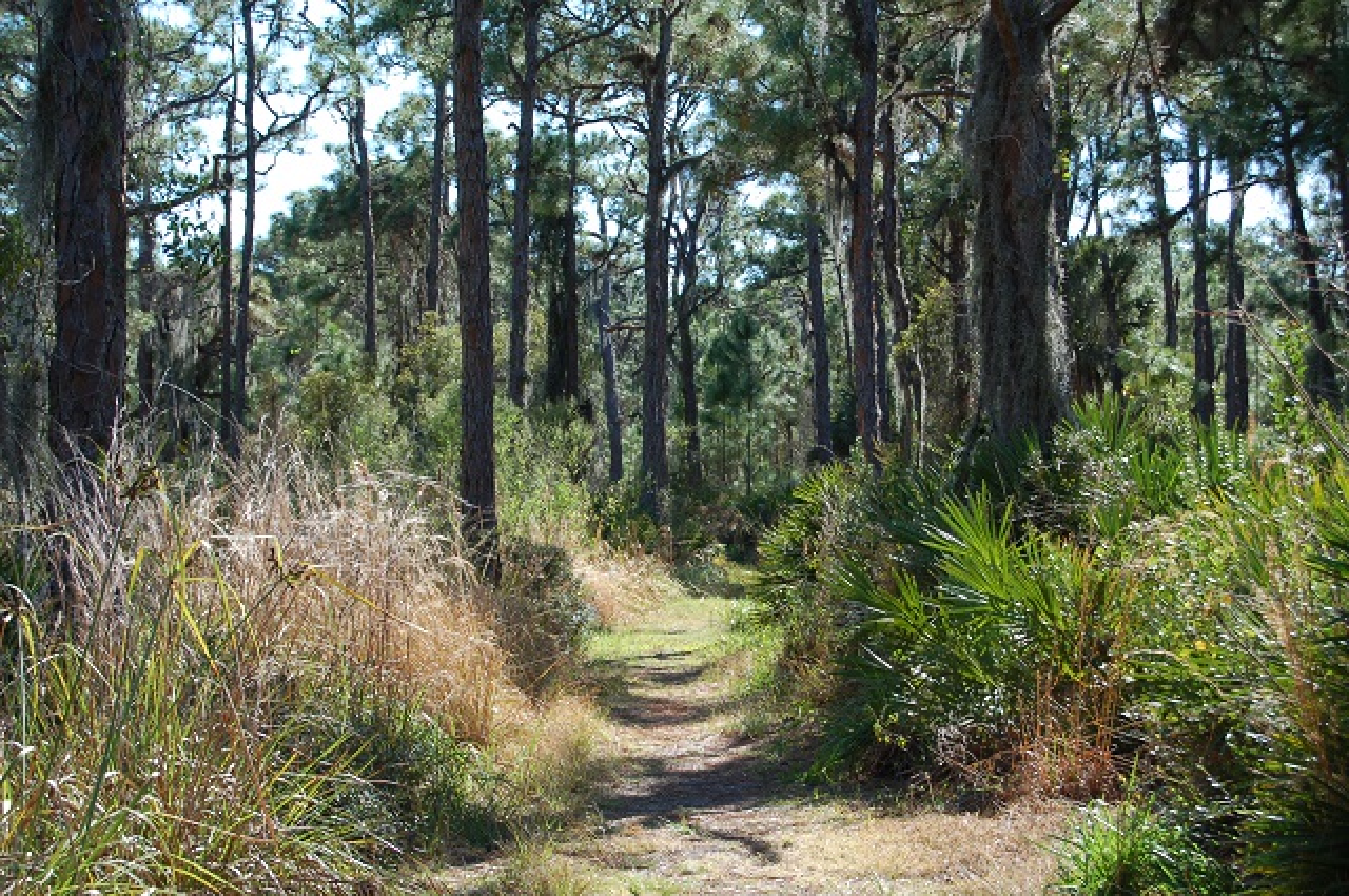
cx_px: 674
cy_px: 448
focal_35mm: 82
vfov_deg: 16.5
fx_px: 3088
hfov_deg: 24.6
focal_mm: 55
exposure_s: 1/200
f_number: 7.1
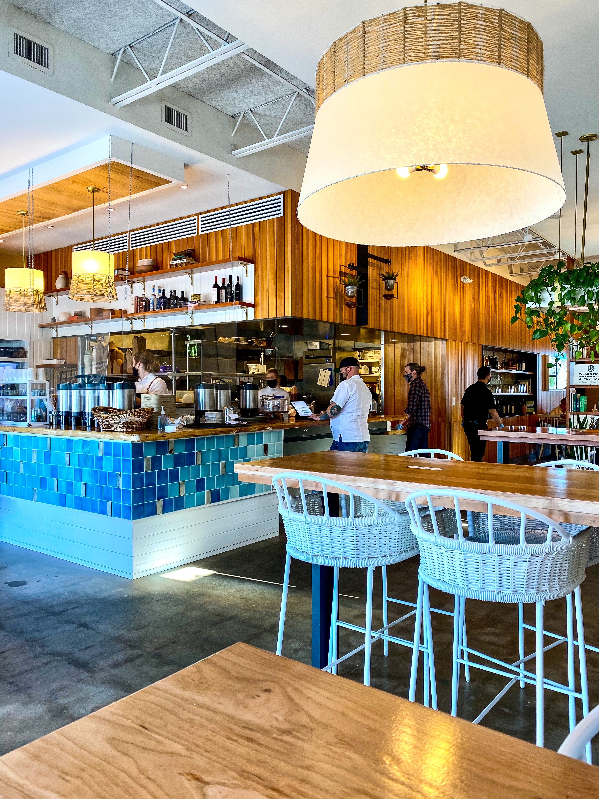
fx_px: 600
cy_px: 400
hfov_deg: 53.1
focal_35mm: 26
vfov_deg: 67.3
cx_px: 300
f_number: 1.8
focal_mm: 4.25
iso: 64
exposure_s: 1/60
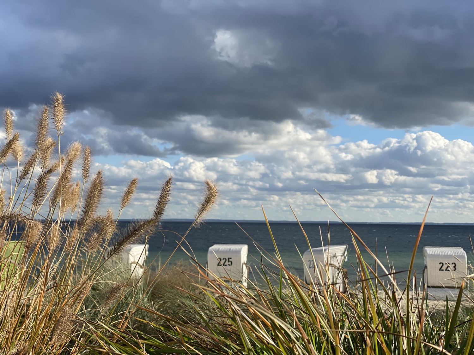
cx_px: 237
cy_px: 178
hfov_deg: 36.8
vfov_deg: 28.0
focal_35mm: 52
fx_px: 712
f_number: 2
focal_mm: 6
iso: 20
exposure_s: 1/1776
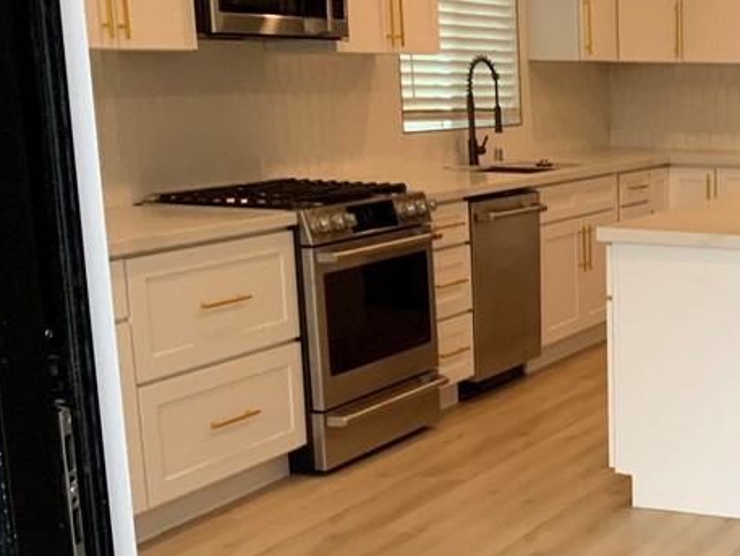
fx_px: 1390
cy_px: 389
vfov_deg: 22.5
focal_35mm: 65
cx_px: 806
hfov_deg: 27.4
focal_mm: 3
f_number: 1.8
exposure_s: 1/122
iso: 50
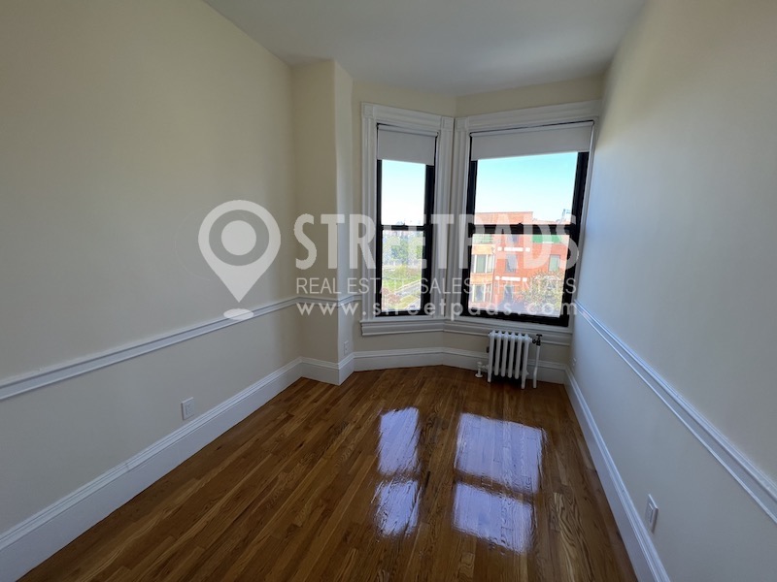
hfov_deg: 106.2
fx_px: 292
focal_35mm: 13
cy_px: 291
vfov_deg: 89.9
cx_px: 388
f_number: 1.8
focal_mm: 1.57
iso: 32
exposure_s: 1/131
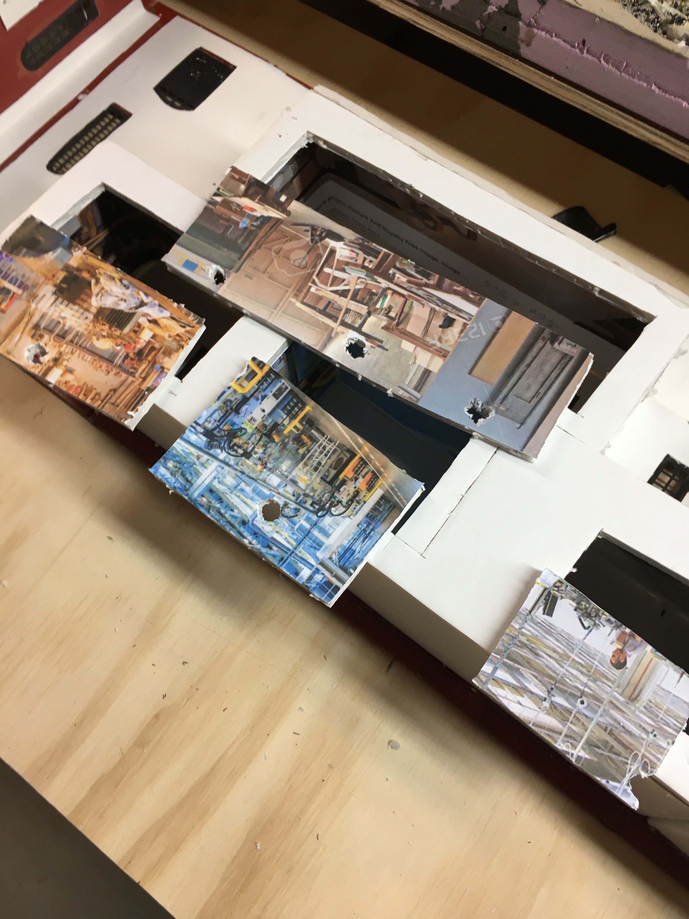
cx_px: 344
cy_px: 460
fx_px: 770
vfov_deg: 61.7
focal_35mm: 29
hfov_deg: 48.2
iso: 50
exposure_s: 1/30
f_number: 2.2
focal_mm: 4.15
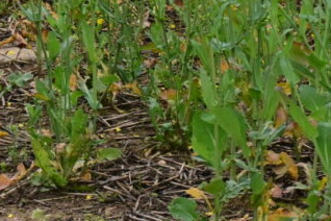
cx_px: -478
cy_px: -281
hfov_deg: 3.5
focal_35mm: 573
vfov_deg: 2.4
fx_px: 5268
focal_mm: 89
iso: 1100
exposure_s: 1/2000
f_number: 6.3
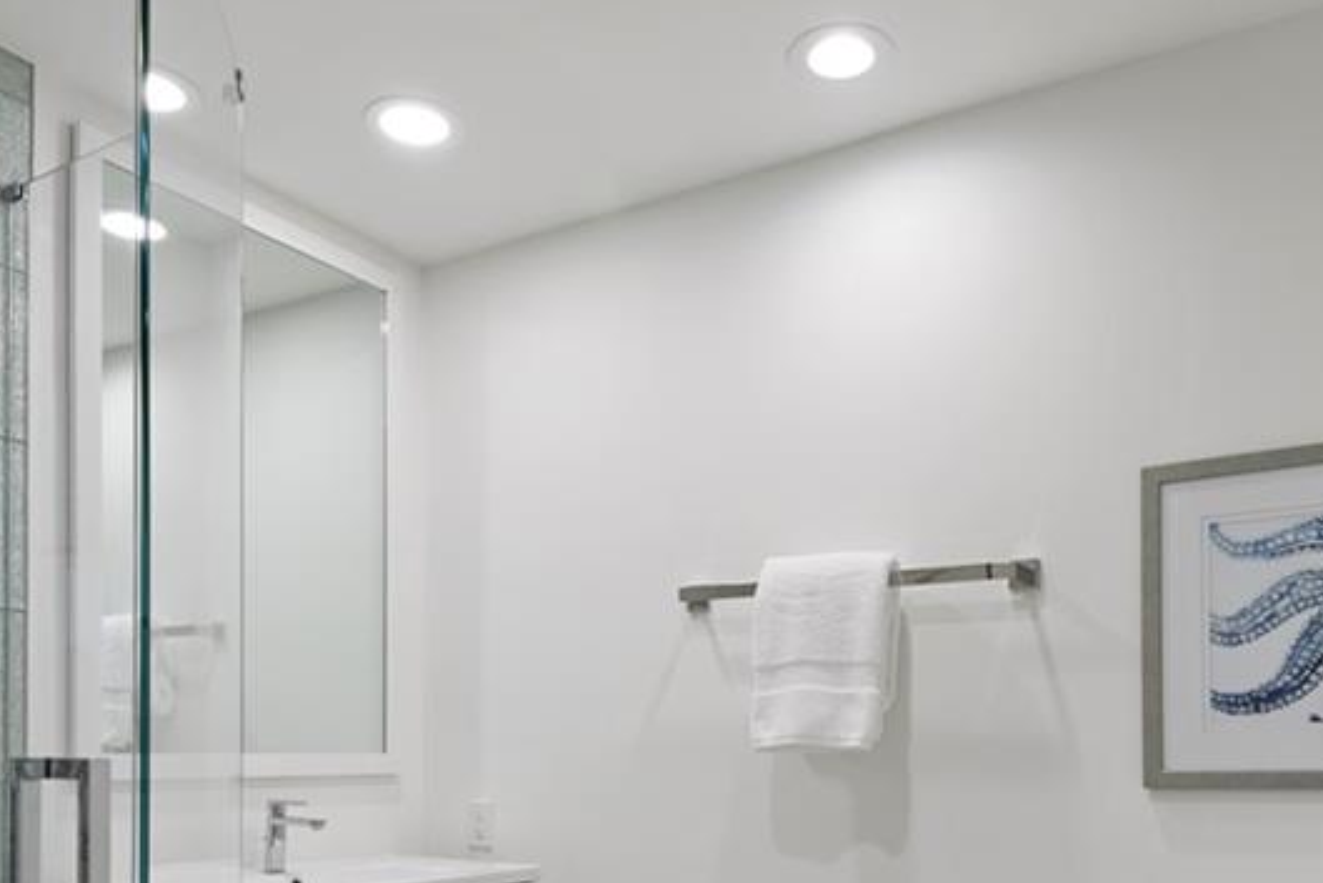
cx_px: 700
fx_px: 1139
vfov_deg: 40.1
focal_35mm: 31
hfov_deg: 60.2
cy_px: 747
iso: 250
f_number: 8
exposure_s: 1/13
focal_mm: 16
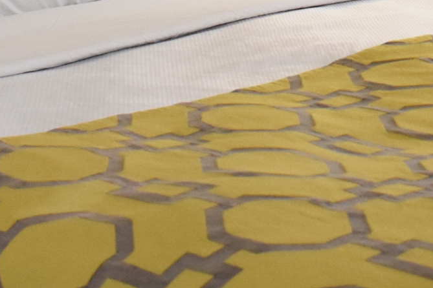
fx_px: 1455
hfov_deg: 16.8
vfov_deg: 10.4
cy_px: -290
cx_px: 344
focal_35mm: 121
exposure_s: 1/30
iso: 1600
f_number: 3.5
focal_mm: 18
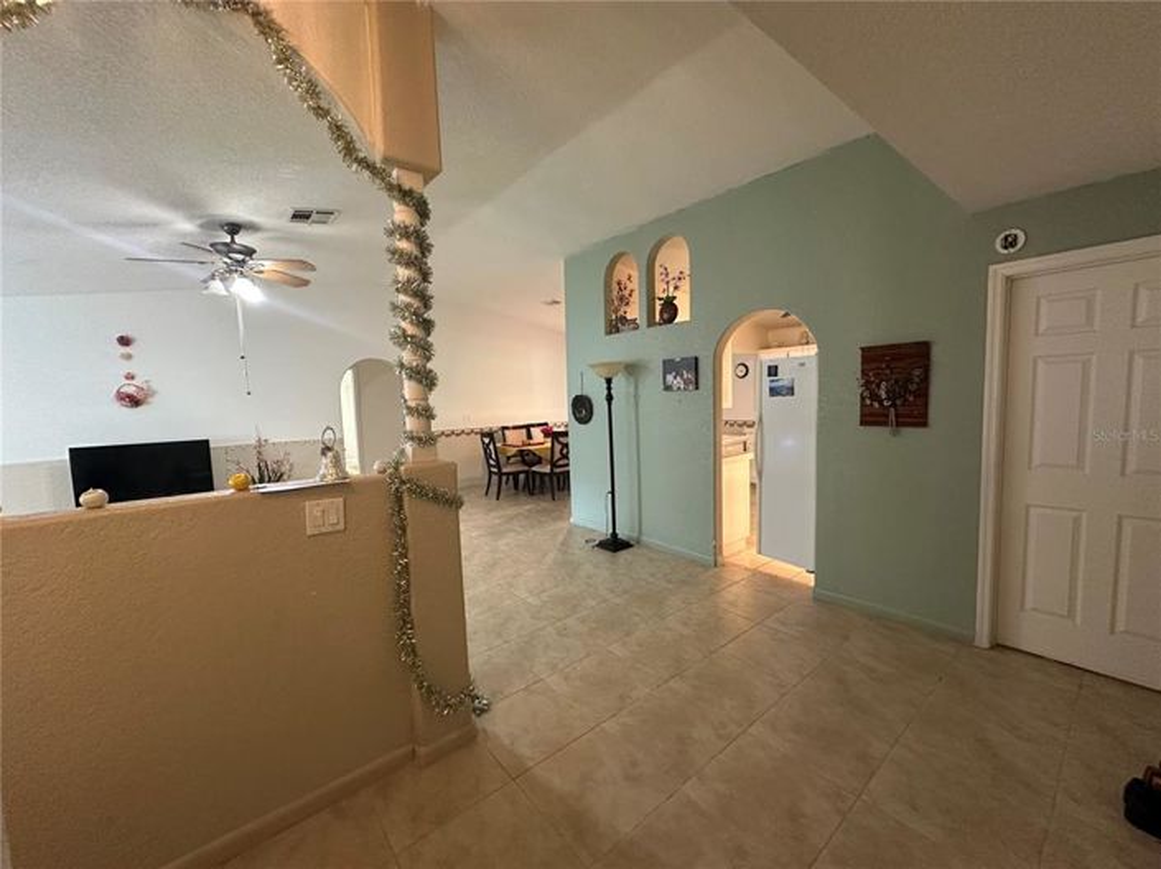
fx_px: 469
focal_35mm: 14
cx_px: 580
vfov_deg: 85.6
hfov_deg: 102.1
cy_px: 434
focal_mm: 2.22
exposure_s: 1/60
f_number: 2.2
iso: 500
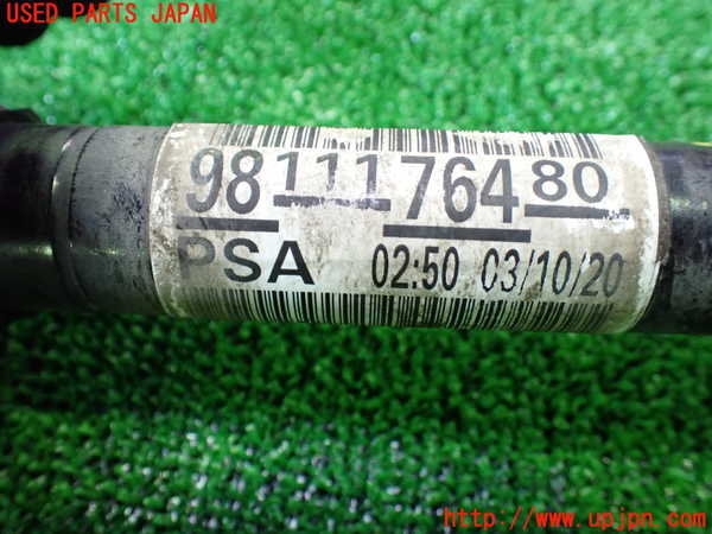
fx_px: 617
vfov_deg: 46.8
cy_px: 267
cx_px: 356
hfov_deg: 60.0
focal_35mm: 30
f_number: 2.3
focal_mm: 5.4
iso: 800
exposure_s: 1/50
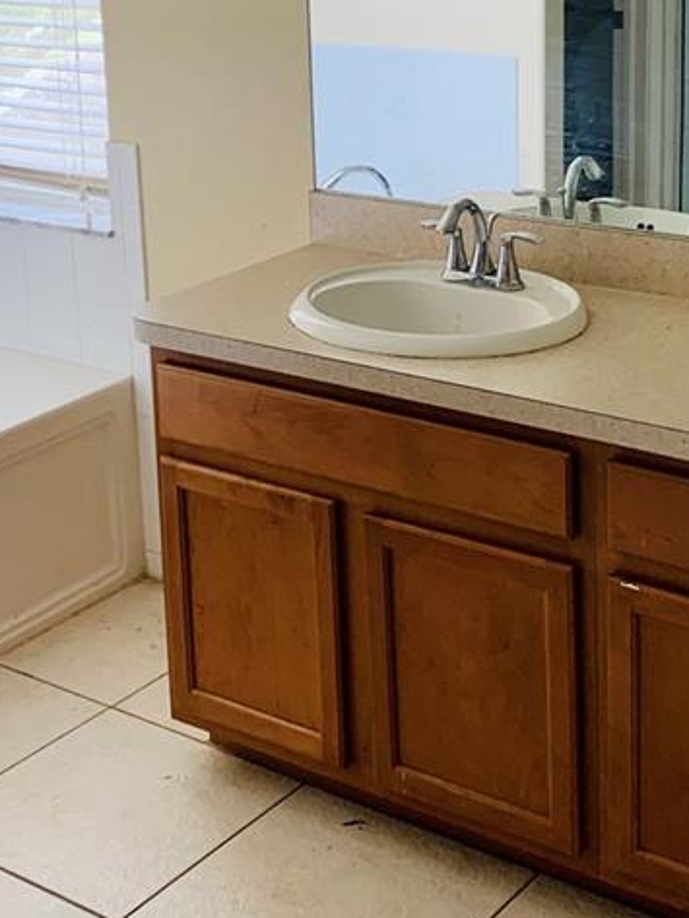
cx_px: 316
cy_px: 169
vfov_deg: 28.7
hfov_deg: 22.3
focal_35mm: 66
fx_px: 1751
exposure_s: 1/121
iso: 80
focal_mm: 4.25
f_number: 1.8
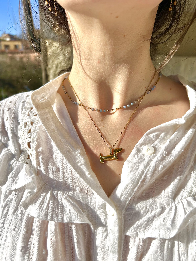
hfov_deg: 53.1
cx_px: 98
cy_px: 130
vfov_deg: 67.3
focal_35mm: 26
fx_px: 196
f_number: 1.5
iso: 50
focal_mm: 5.7
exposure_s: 1/5882
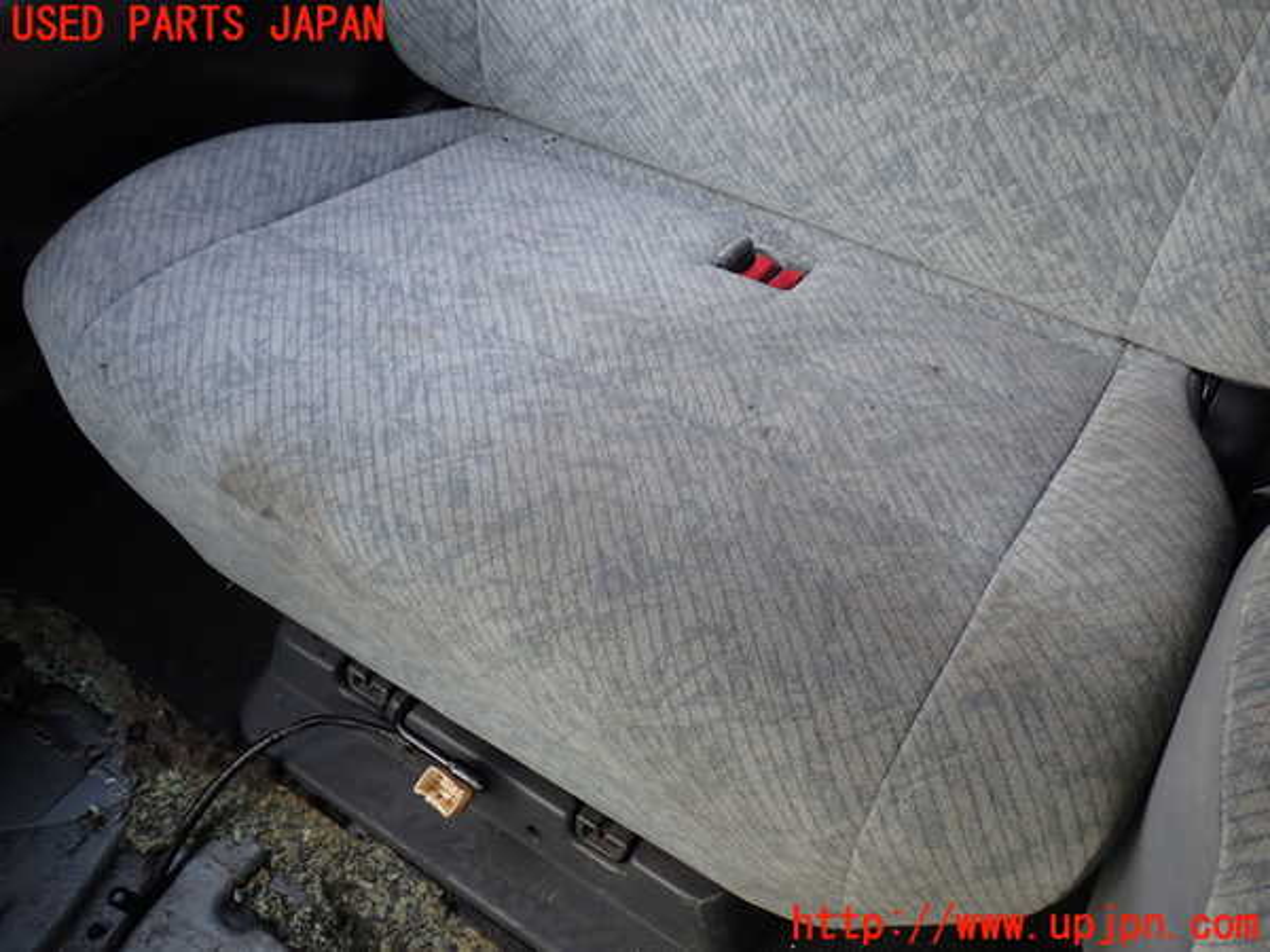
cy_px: 476
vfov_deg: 46.8
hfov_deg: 60.0
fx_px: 1101
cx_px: 635
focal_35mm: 30
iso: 100
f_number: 2.3
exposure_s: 1/60
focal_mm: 5.4
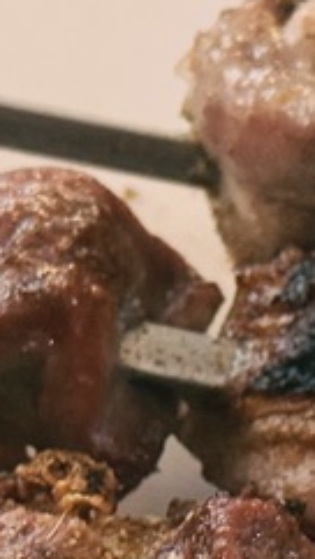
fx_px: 3288
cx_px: 153
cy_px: 547
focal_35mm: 222
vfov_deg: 9.6
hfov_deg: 5.5
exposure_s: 1/33
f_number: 1.78
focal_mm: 6.76
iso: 200
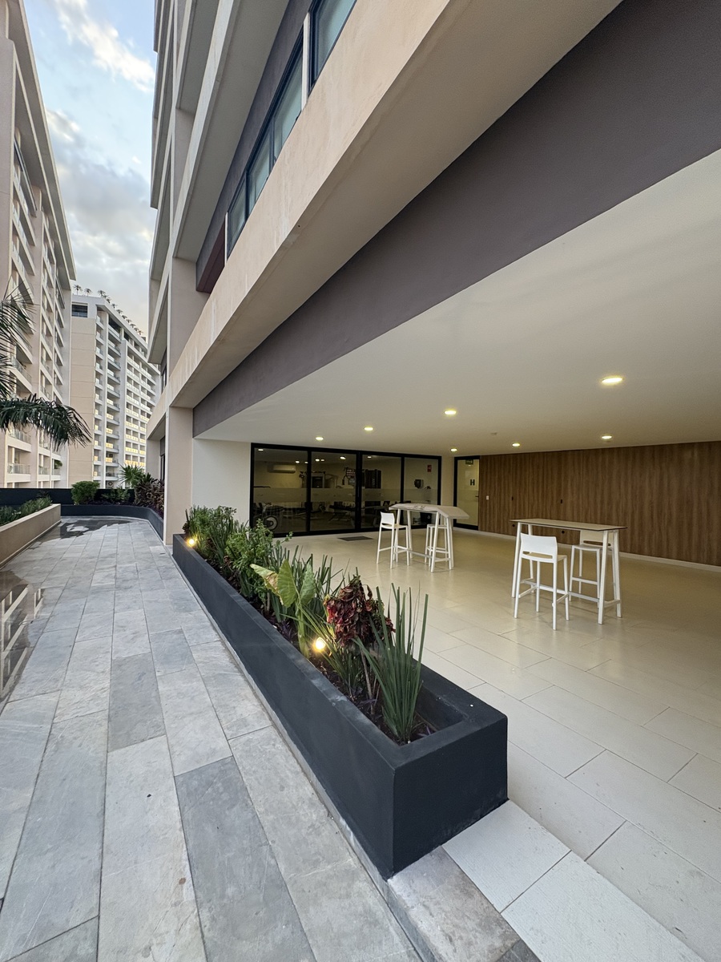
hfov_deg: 85.7
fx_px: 389
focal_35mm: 14
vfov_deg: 102.1
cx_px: 360
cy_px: 481
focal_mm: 2.22
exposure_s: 1/97
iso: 250
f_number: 2.2
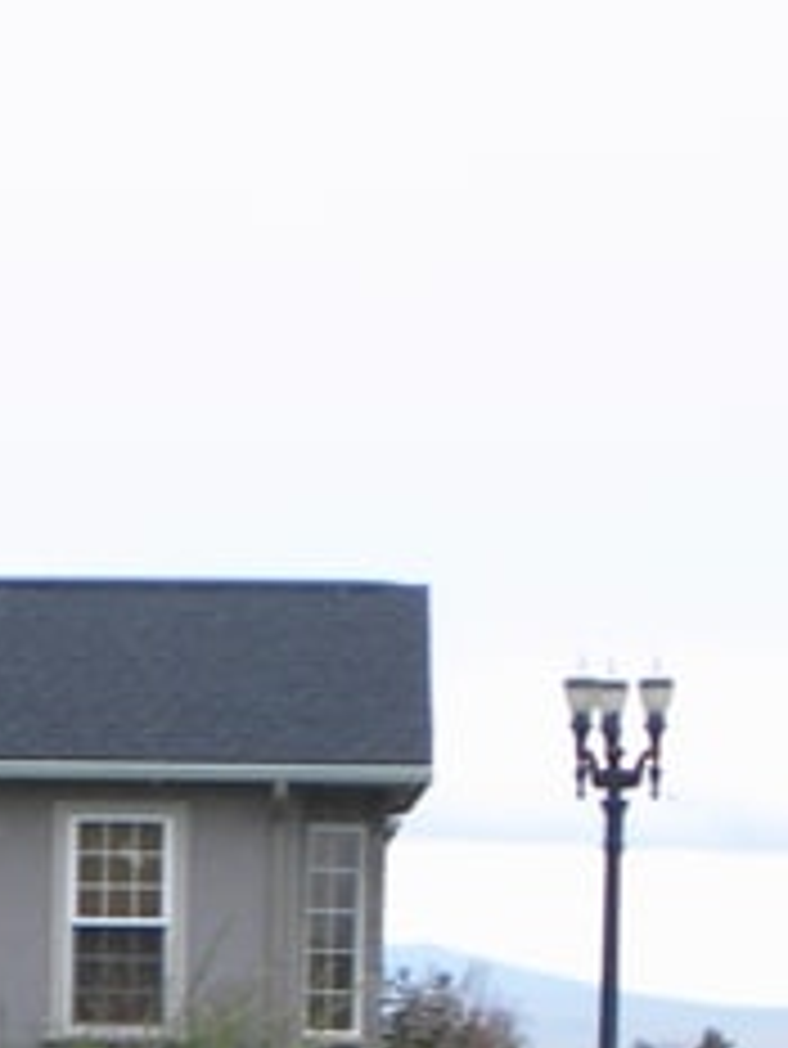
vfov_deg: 9.2
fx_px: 6126
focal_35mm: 202
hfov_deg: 7.3
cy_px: 2078
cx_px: -41
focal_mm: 8.6
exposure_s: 1/119
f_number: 3.9
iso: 80
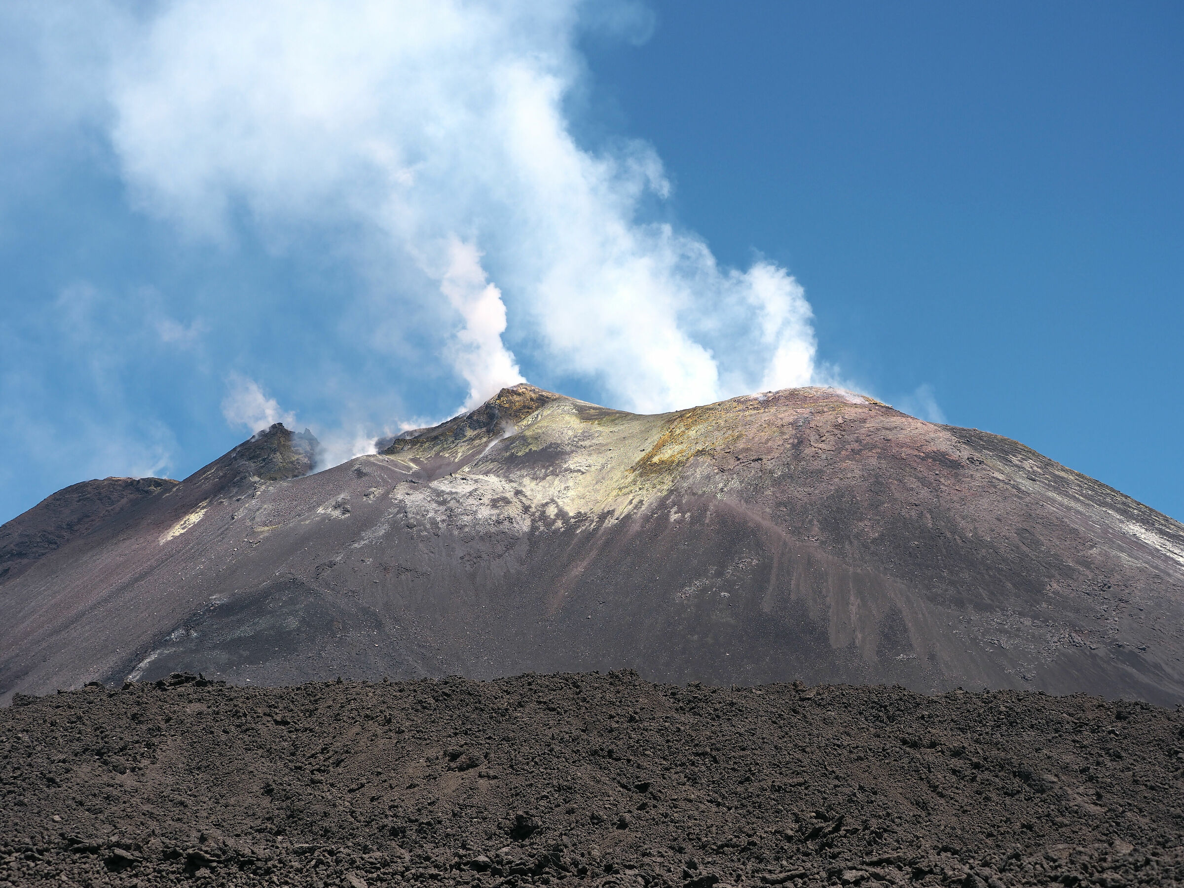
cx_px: 592
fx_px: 2736
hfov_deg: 24.4
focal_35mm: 80
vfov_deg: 18.4
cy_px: 444
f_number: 3.5
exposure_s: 1/1600
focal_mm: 40
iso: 100
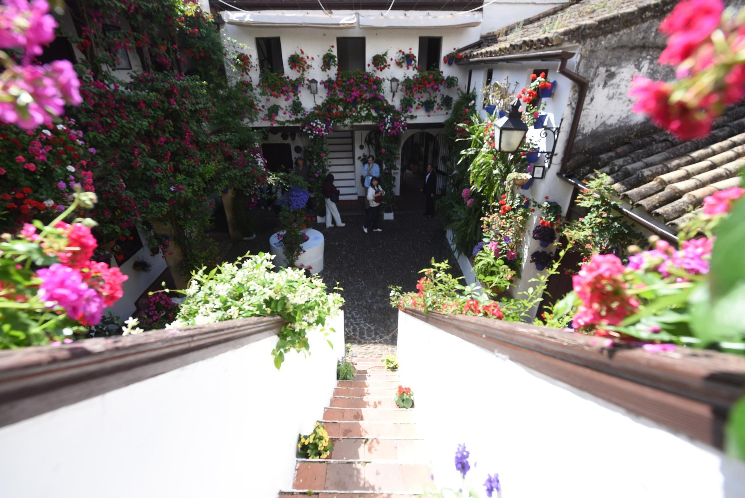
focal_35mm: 16
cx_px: 372
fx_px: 331
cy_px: 249
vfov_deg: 73.8
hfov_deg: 96.7
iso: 180
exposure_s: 1/500
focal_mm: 16
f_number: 4.5
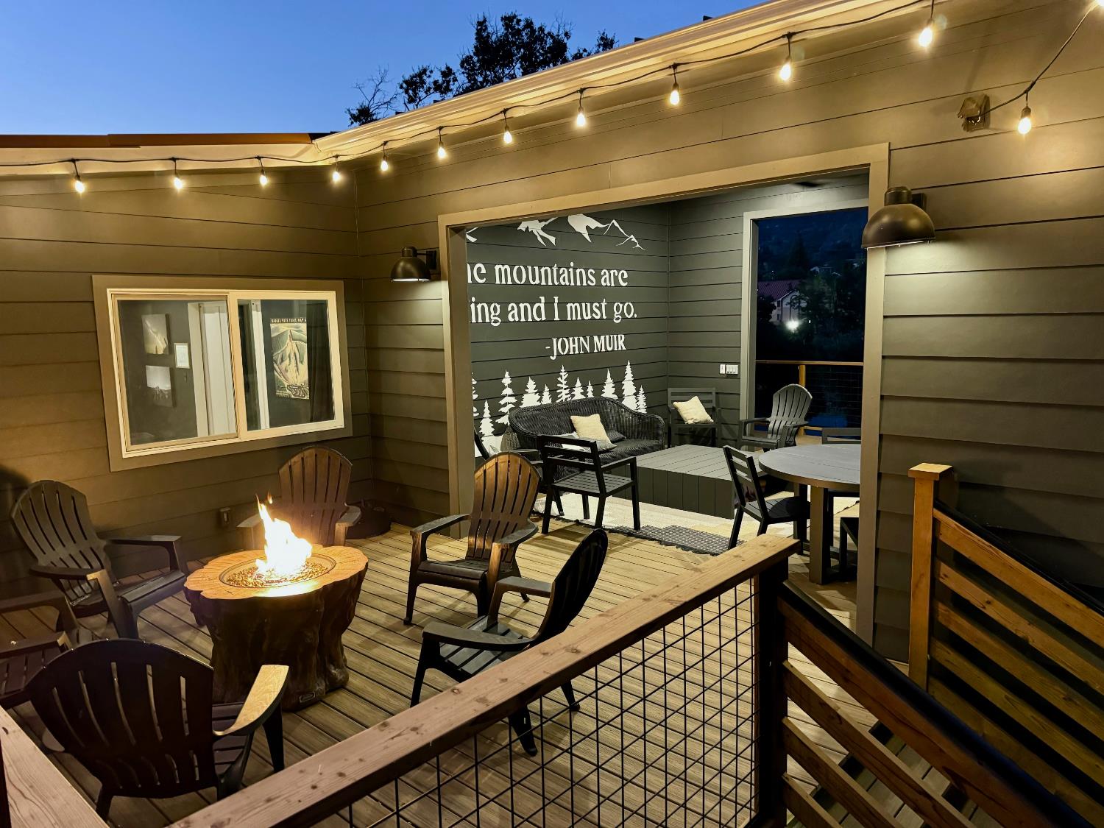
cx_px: 552
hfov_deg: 71.6
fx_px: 765
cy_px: 414
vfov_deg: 56.8
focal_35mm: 24
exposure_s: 1/30
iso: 1000
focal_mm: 6.76
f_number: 1.78
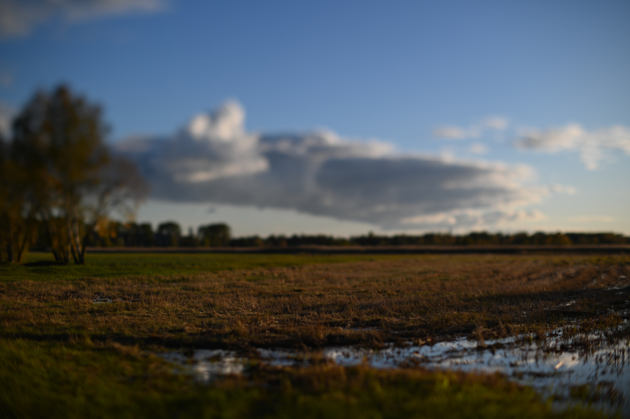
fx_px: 874
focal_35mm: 50
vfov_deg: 27.0
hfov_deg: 39.6
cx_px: 315
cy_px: 210
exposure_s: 1/5000
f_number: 1.4
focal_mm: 50
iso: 100
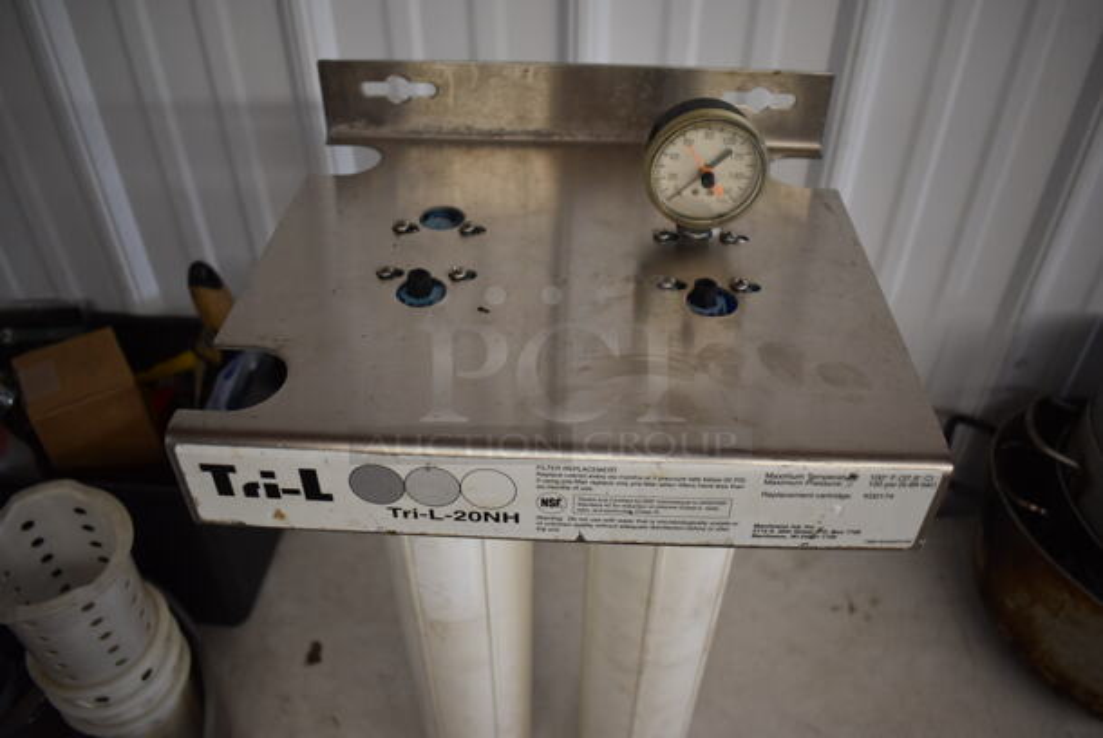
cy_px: 369
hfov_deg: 67.3
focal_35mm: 27
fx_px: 828
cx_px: 552
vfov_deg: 48.0
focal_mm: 18
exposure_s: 1/160
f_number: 3.5
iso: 800
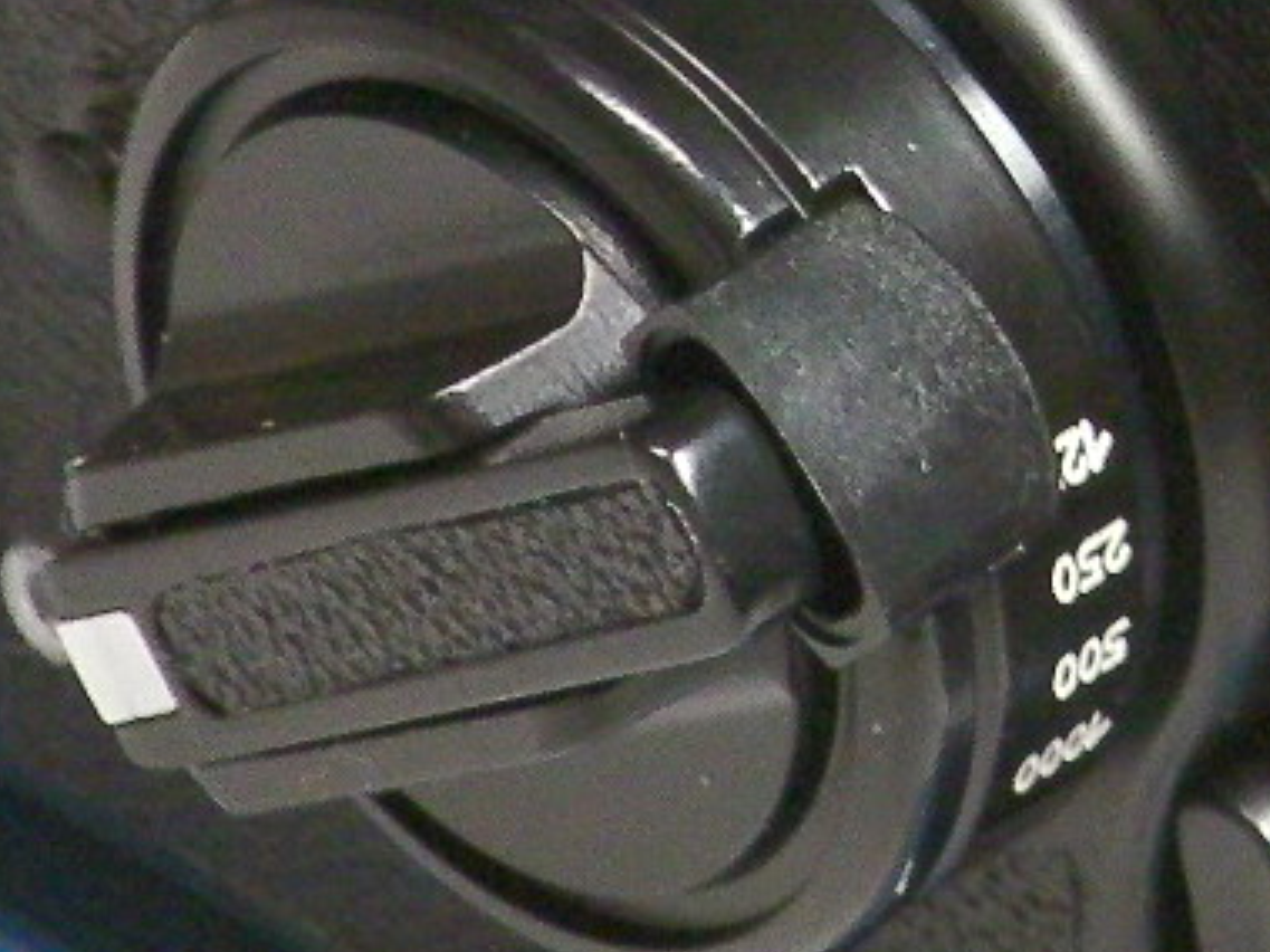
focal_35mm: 802
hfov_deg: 2.5
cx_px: 1374
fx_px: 29415
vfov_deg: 1.9
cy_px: -204
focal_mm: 34
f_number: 3.7
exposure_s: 1/27.1
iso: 400
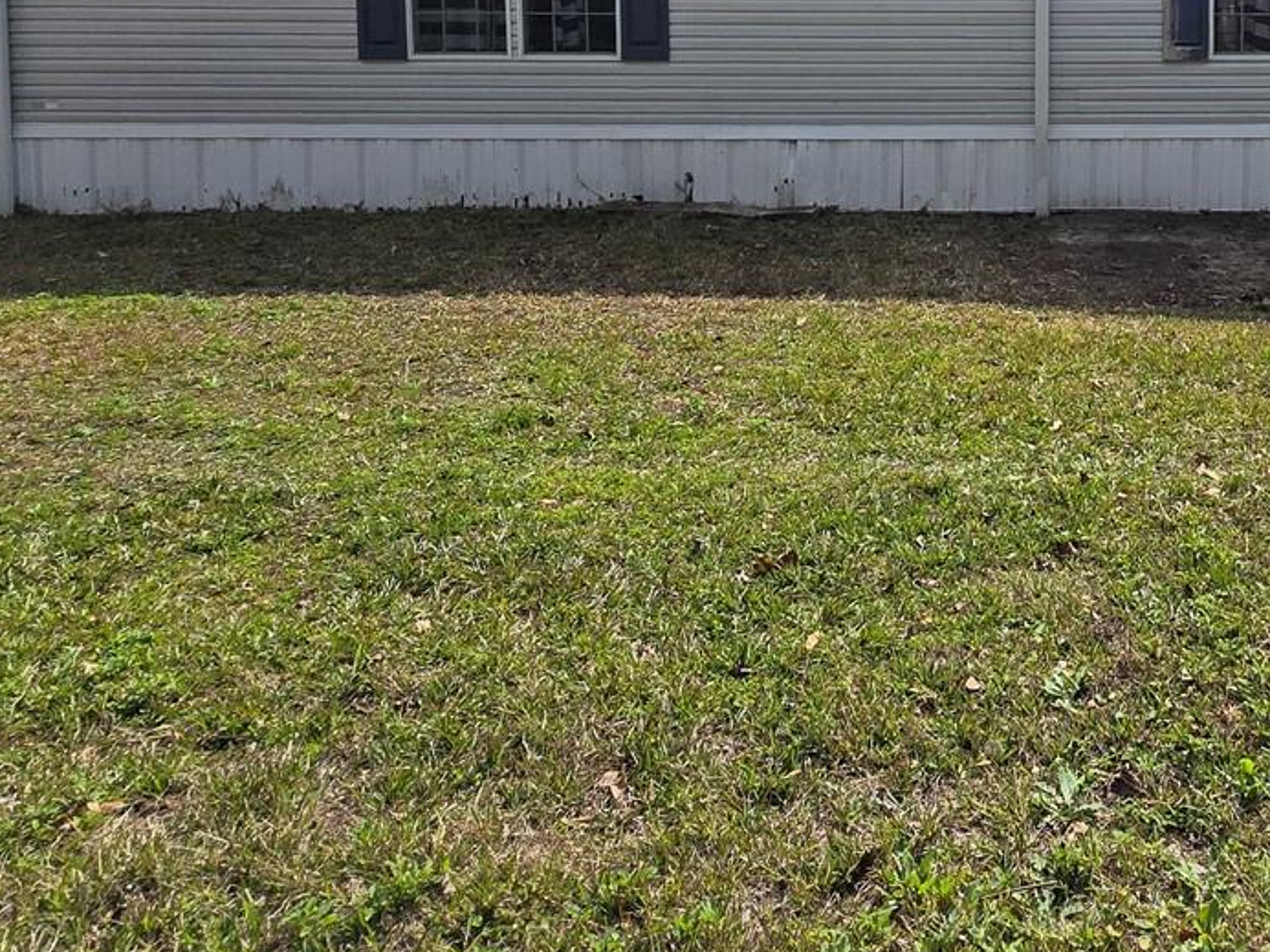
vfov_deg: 43.1
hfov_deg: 53.2
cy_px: 110
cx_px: 1123
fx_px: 1101
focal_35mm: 30
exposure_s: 1/3390
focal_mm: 2.2
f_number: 2.2
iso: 50
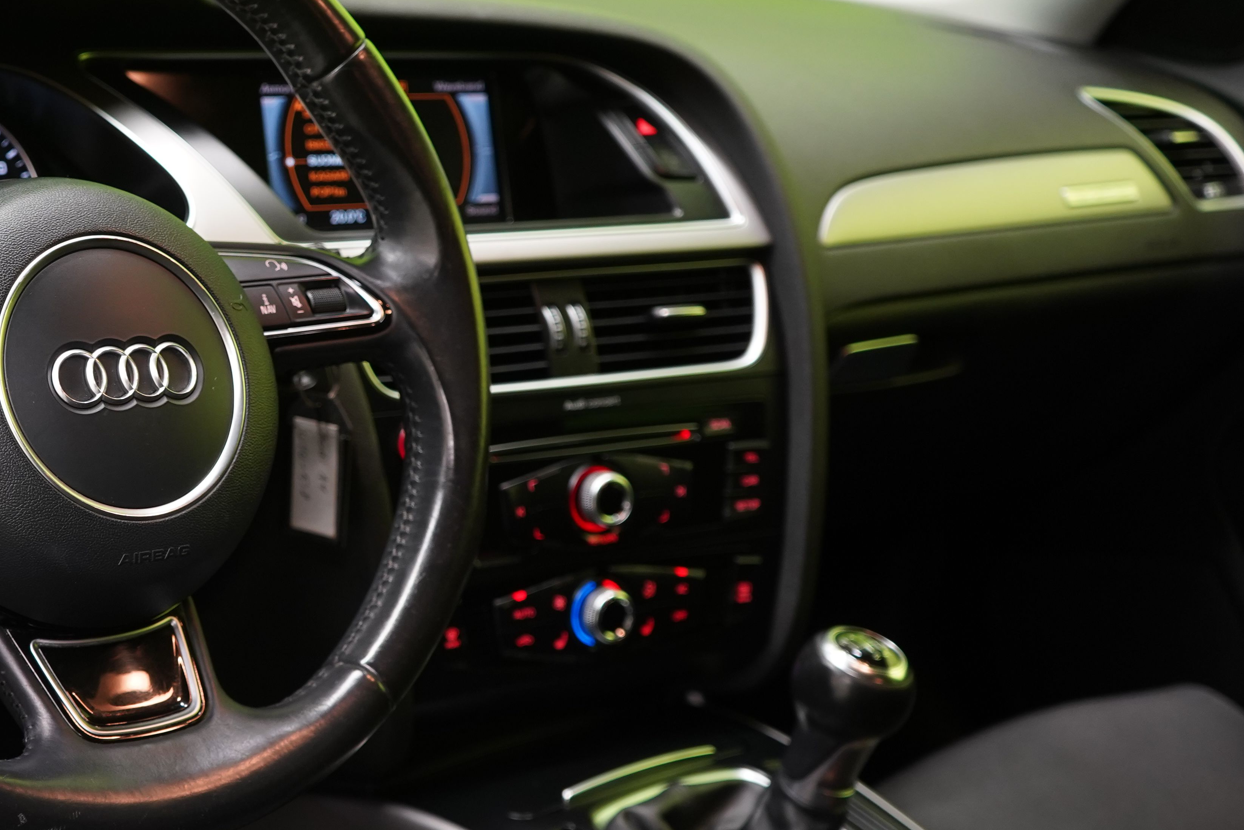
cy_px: 421
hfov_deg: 31.9
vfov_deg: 22.6
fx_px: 2073
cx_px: 142
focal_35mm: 60
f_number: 4.5
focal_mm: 33
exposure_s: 1/30
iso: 1250
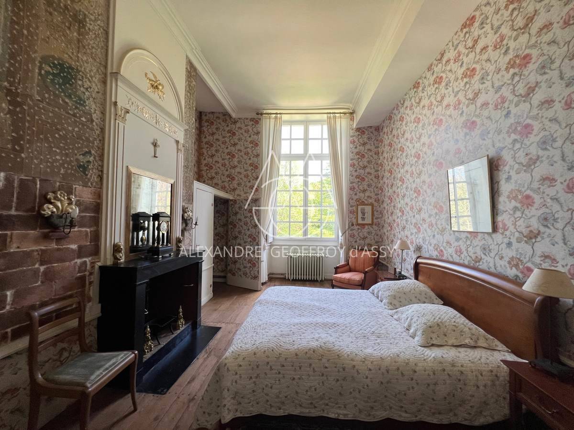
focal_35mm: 13
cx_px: 287
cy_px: 215
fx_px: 216
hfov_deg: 106.2
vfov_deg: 89.9
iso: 80
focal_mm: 1.57
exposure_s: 1/100
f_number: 1.8
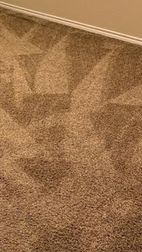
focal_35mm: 70
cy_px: -10
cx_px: -18
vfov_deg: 28.0
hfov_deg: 16.7
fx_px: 468
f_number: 1.6
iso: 125
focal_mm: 5.96
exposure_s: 1/60
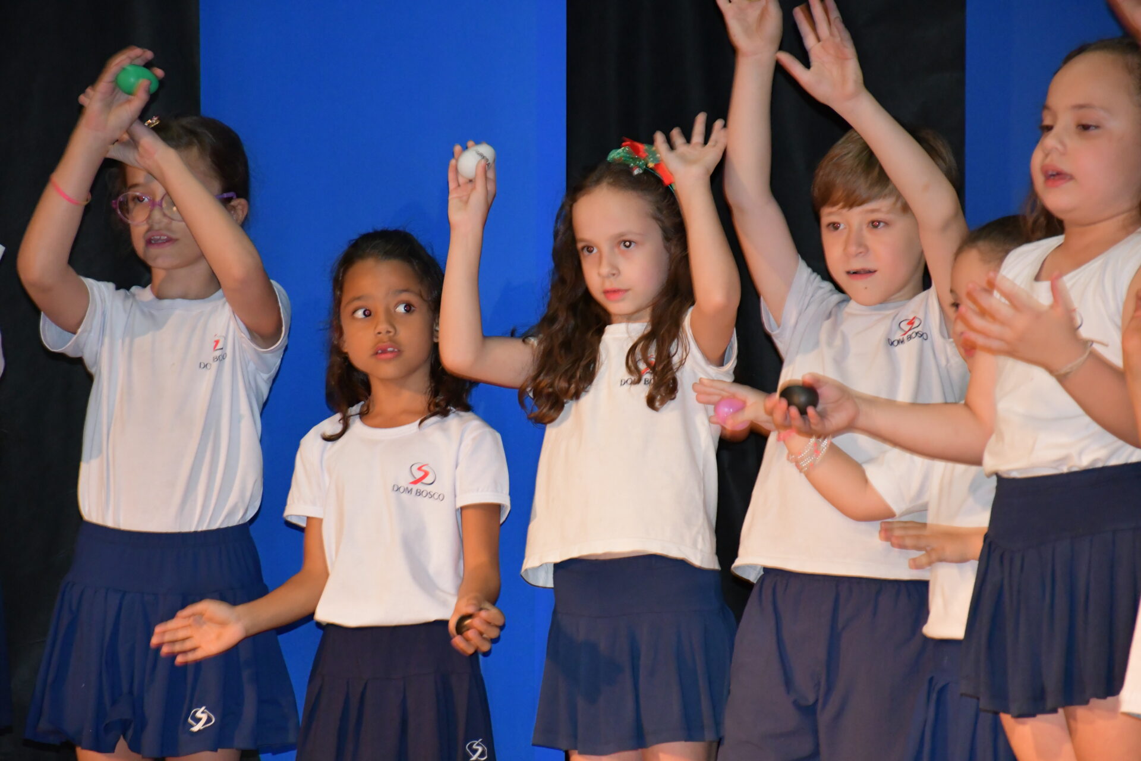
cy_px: 380
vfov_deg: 8.7
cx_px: 570
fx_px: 4976
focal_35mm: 157
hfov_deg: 13.1
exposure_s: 1/60
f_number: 5.6
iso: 4000
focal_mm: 105
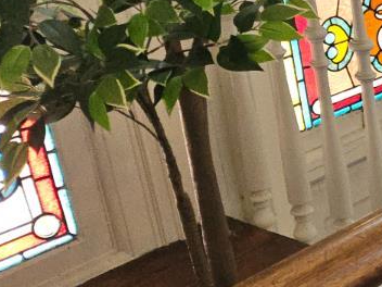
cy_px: 151
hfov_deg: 15.3
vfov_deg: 15.1
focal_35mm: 98
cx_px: 808
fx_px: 1081
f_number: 1.8
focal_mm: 5.4
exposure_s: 1/120
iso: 400
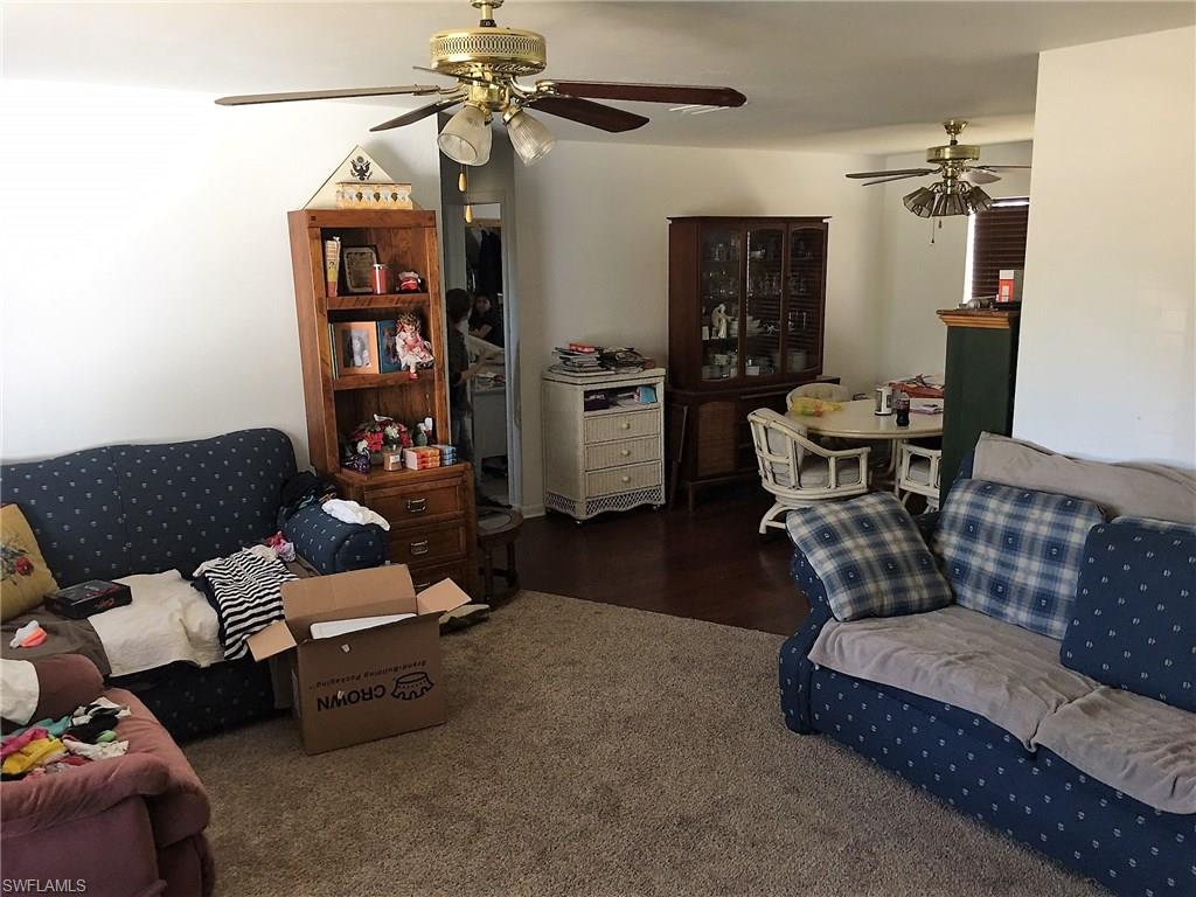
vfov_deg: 48.2
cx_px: 598
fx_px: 1002
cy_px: 448
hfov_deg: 61.7
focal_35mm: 29
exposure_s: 1/15
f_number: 2.2
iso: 50
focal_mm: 4.15
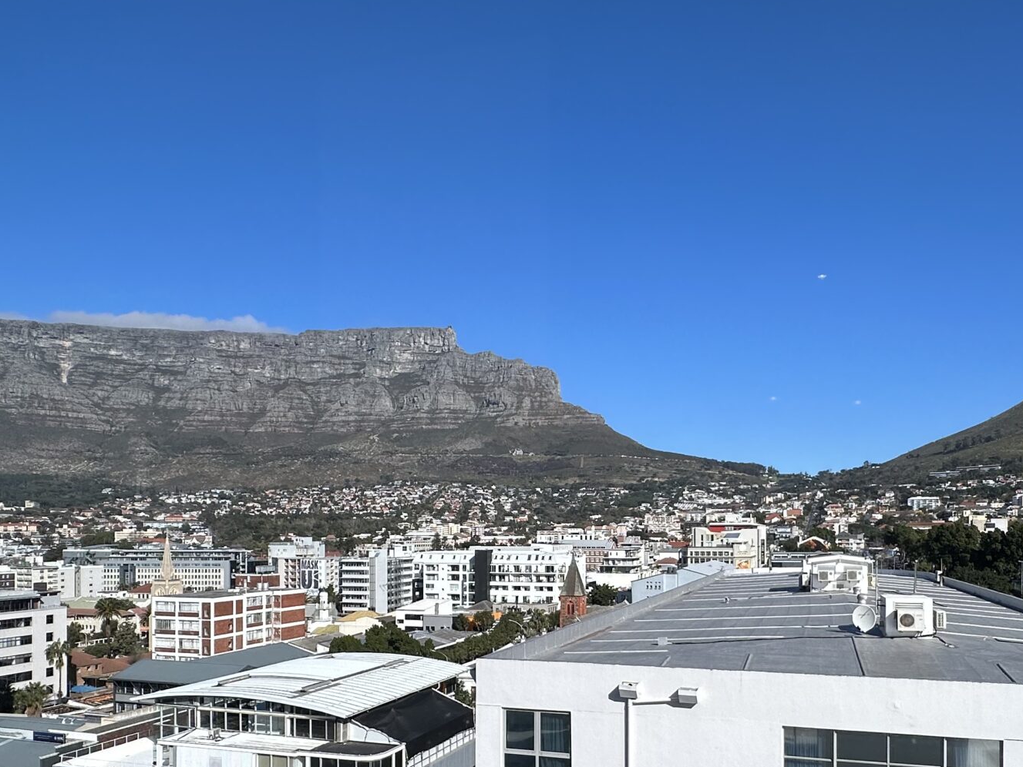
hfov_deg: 65.1
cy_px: 532
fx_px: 798
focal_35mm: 27
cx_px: 577
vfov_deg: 50.1
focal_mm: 2.22
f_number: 2.2
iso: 50
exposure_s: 1/1742
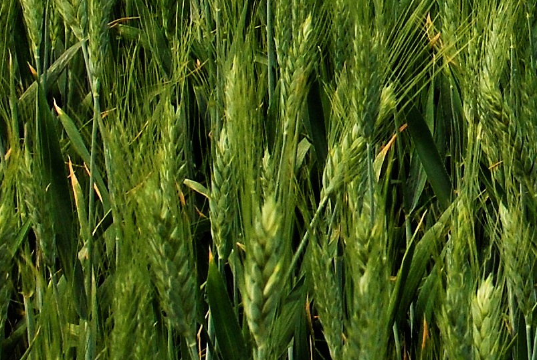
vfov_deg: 6.3
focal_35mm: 217
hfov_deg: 9.3
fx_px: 3242
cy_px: -152
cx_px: 764
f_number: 10
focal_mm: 30
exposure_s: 1/250
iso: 200
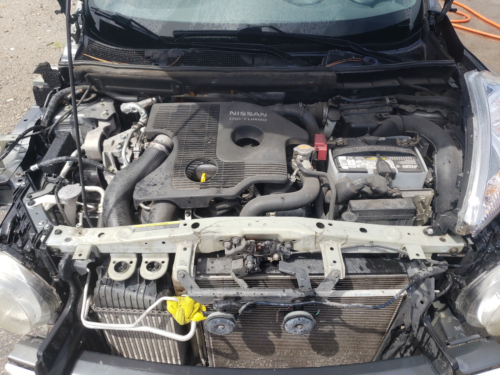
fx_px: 376
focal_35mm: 26
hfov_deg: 67.3
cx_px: 250
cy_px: 188
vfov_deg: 53.1
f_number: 1.5
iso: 50
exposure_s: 1/1111
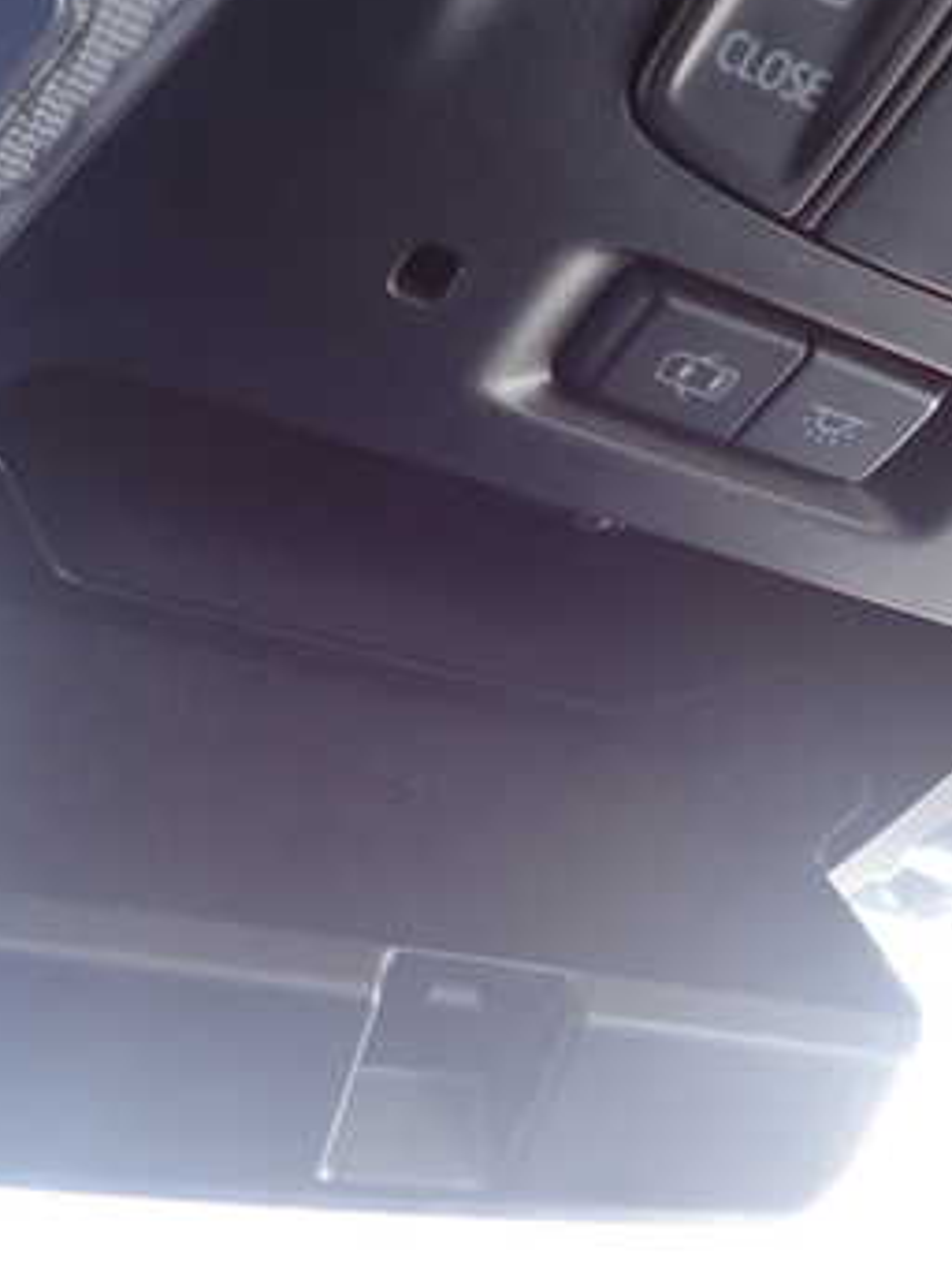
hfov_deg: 32.9
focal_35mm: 44
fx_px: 1612
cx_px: 491
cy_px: 629
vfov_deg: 42.9
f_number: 2
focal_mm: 4.5
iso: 200
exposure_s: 1/60
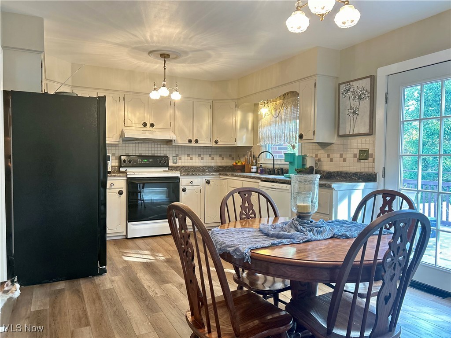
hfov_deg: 67.3
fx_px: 339
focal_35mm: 26
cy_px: 169
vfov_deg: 53.1
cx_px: 226
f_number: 1.5
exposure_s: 1/60
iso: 160
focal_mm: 5.7
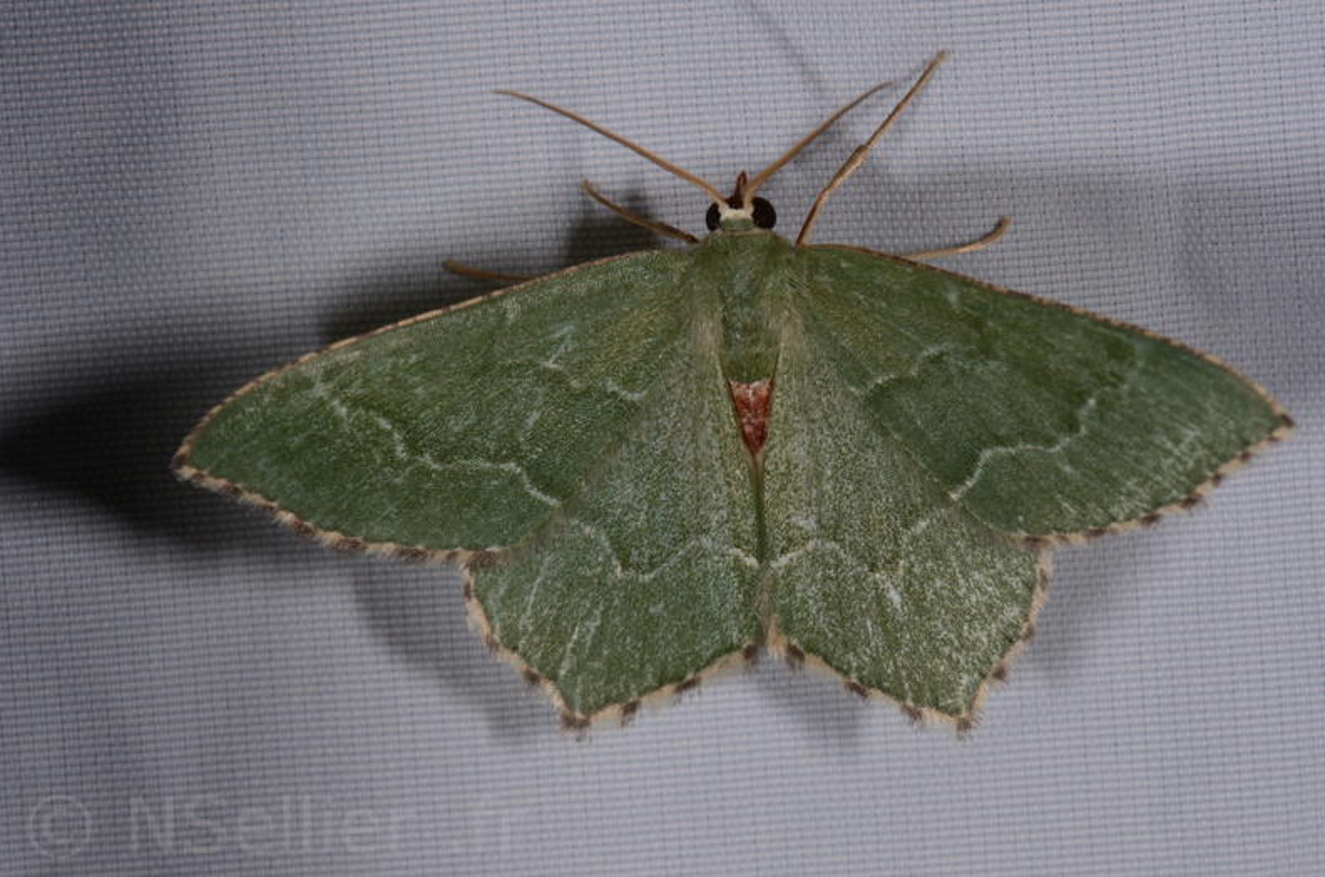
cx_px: 662
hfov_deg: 16.1
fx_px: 4681
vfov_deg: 10.7
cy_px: 438
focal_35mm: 128
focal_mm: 85
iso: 100
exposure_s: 1/60
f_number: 32
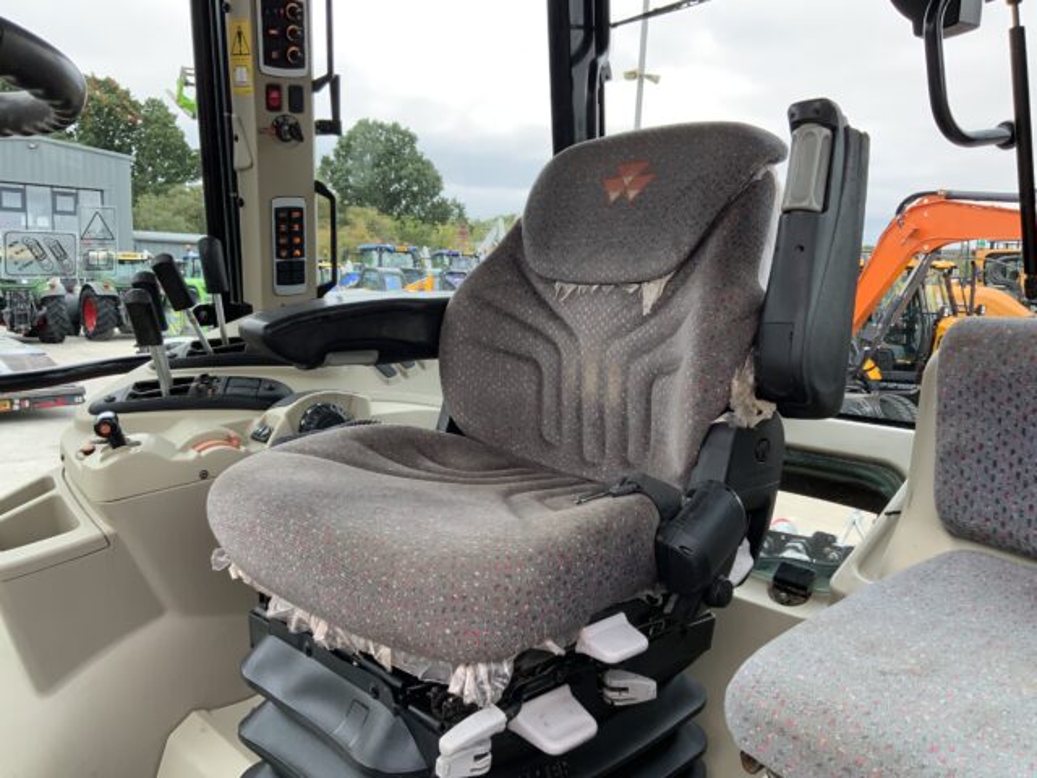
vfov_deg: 48.2
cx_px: 518
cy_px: 389
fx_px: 869
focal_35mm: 29
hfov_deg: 61.7
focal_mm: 3
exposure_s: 1/162
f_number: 1.8
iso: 16
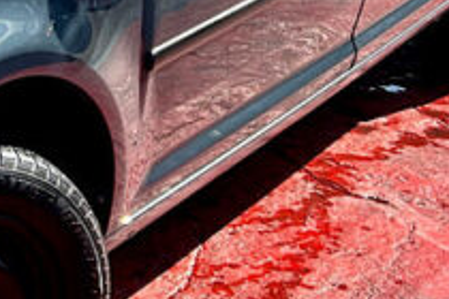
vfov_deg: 13.2
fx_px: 1285
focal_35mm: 103
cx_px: -145
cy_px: 19
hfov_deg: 18.4
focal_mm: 5.7
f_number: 1.5
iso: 50
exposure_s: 1/2008
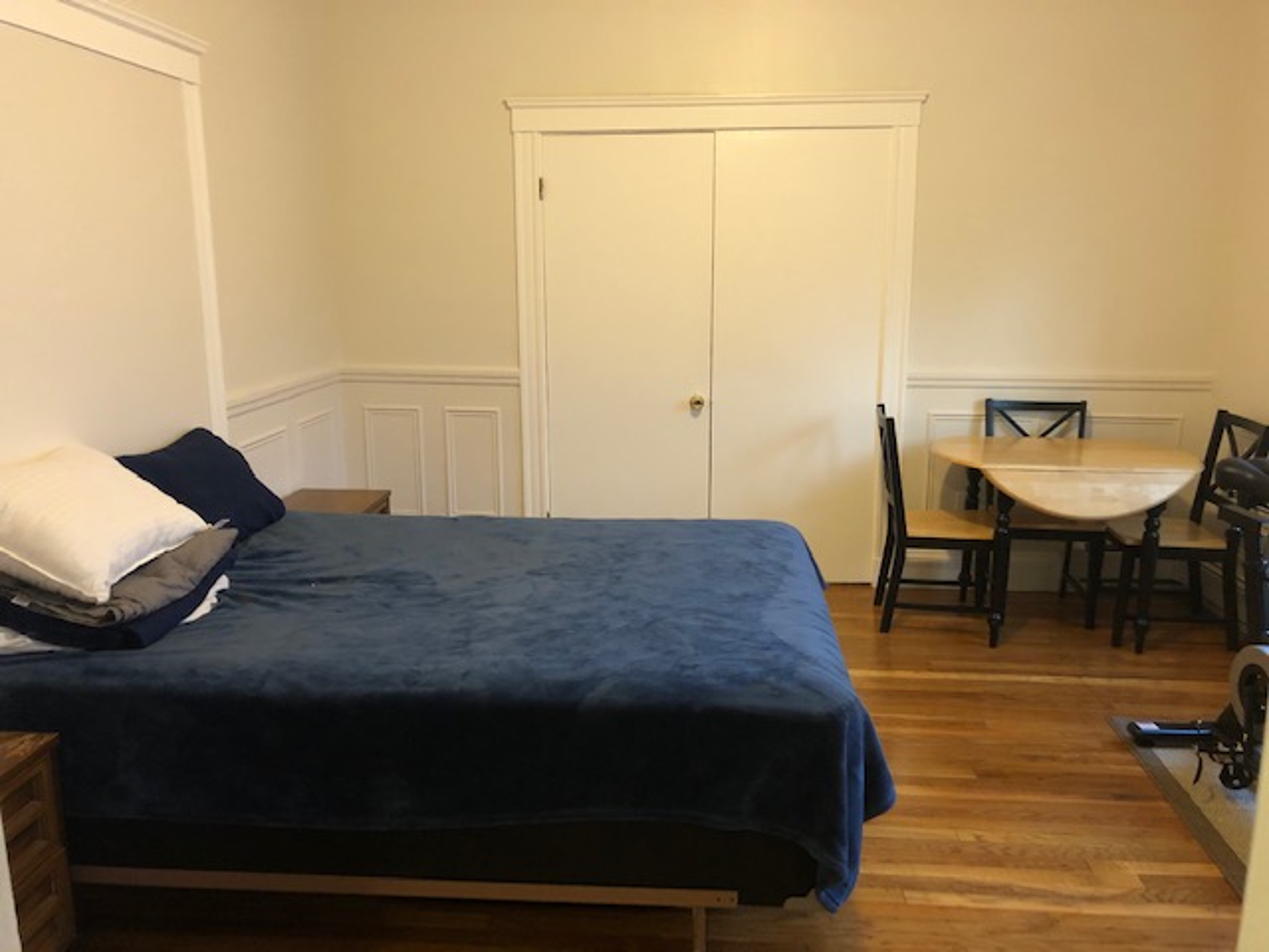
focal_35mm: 28
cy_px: 476
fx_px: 1026
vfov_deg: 49.7
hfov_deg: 63.4
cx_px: 634
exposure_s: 1/6
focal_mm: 3.99
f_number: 1.8
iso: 100
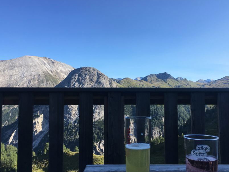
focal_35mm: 37
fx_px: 245
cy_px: 88
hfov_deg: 50.1
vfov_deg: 38.7
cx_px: 123
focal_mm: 4.15
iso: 25
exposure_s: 1/785
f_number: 2.2
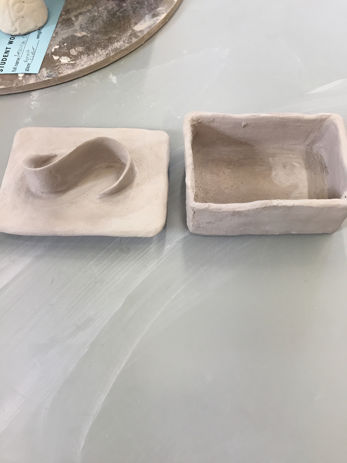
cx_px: 174
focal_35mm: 29
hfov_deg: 48.2
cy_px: 232
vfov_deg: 61.7
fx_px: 388
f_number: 2.2
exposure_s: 1/30
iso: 32
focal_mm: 4.15
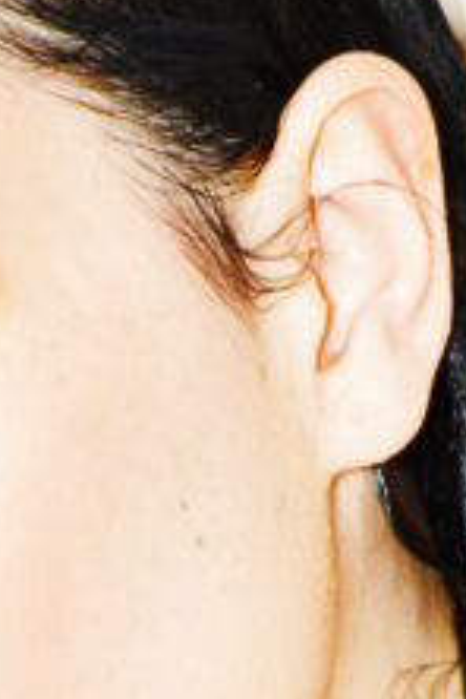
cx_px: -11
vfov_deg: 6.6
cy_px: 1389
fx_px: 5902
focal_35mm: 304
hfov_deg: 4.5
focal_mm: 44
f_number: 5.3
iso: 200
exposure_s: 1/30
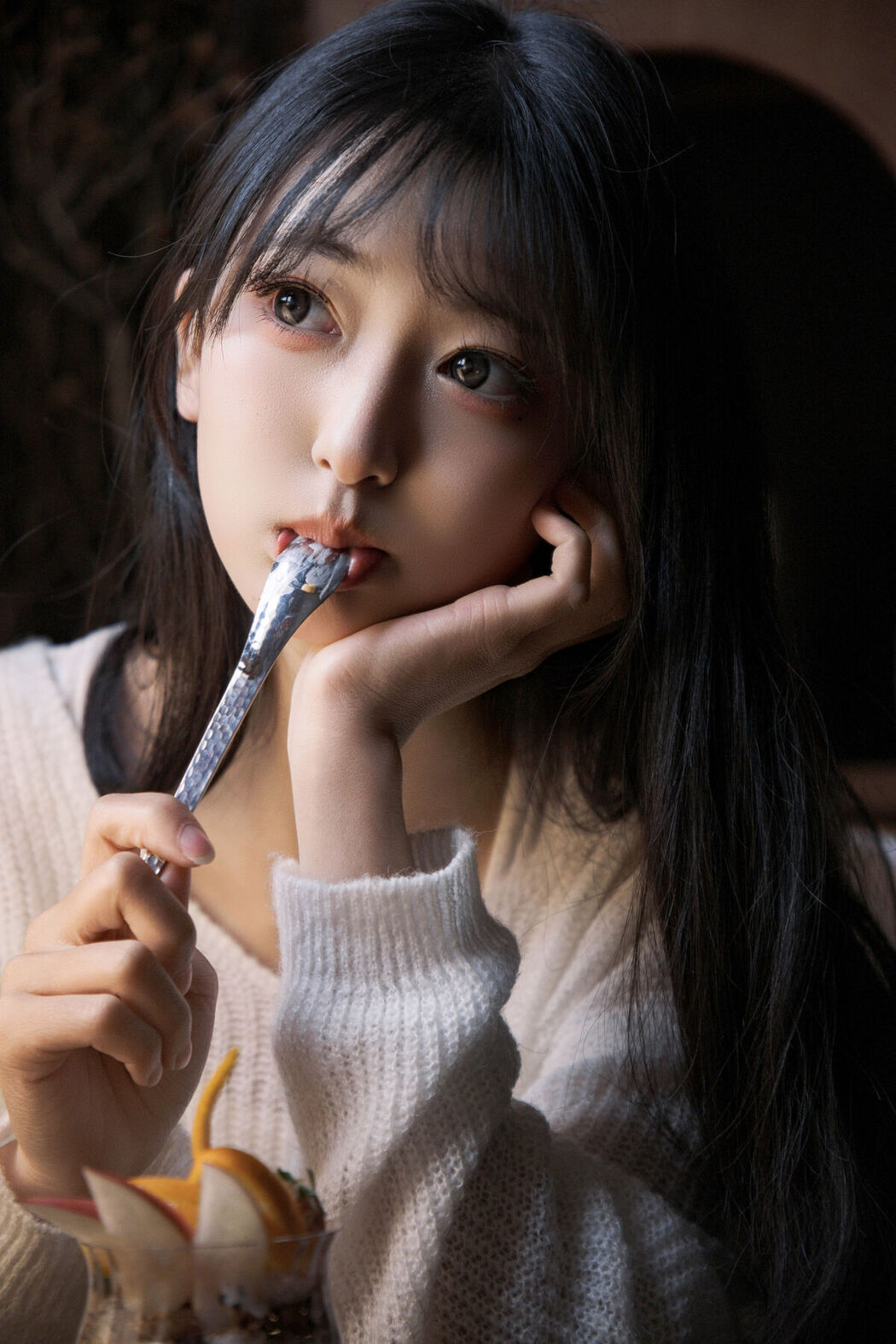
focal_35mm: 89
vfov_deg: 22.9
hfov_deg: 15.4
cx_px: 448
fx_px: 3322
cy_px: 672
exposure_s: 1/160
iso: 1250
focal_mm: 59.6
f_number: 2.8
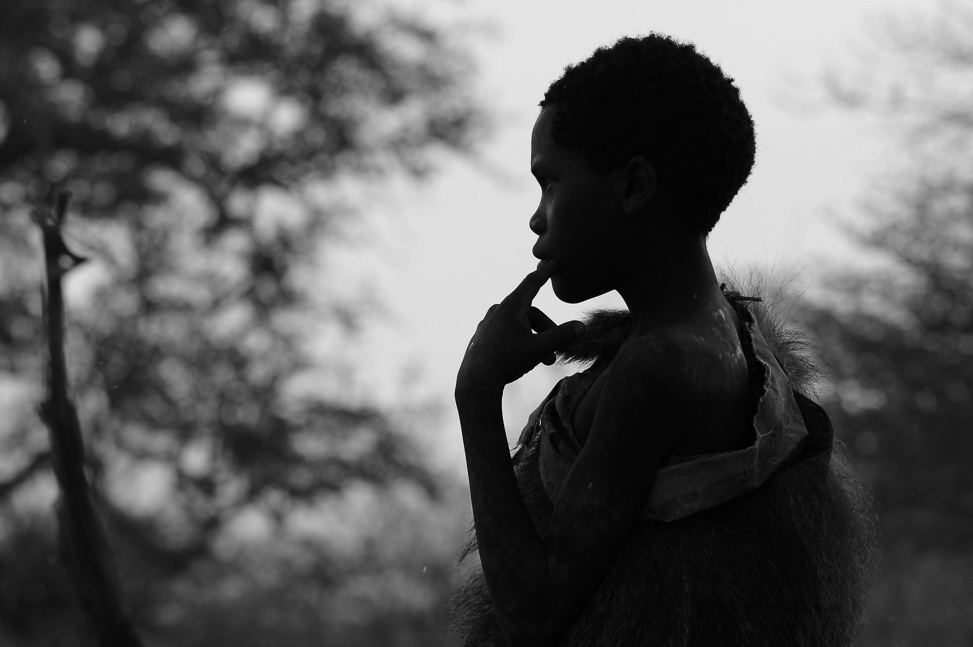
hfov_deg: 13.7
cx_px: 486
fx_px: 4051
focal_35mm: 150
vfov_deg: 9.1
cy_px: 324
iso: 640
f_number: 7.1
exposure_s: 1/1600
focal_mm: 150
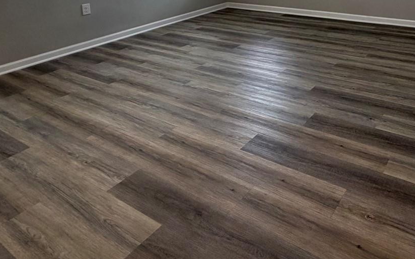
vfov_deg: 36.7
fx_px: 328
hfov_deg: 59.6
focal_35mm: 29
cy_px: -23
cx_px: 331
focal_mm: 2.22
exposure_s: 1/120
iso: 200
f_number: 2.2
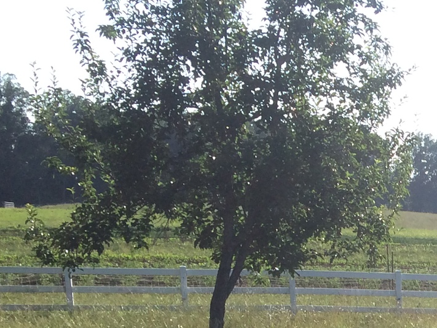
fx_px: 1287
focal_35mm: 102
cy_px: 539
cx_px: 714
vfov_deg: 13.4
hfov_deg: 16.9
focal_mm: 4.15
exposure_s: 1/1172
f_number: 2.2
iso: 32
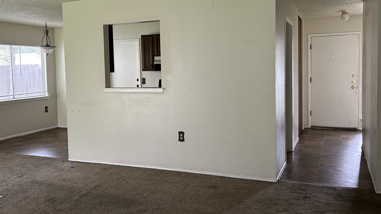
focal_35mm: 35
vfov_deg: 33.7
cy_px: 88
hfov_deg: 56.6
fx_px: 354
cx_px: 178
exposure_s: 1/60
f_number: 1.5
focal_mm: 5.7
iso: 200
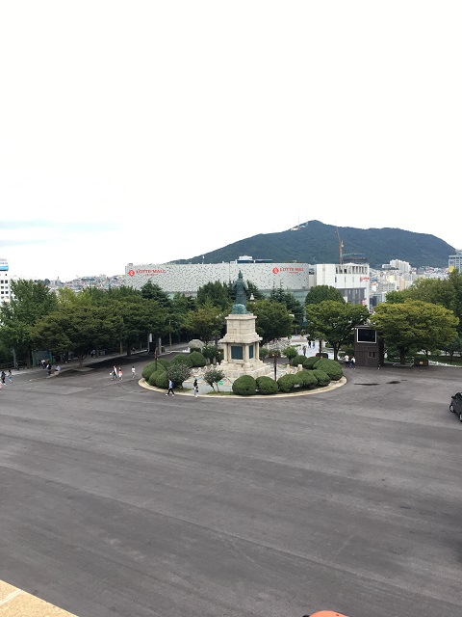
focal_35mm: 29
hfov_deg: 48.2
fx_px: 516
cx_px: 231
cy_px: 308
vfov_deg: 61.7
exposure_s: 1/120
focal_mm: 4.15
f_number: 2.2
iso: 40
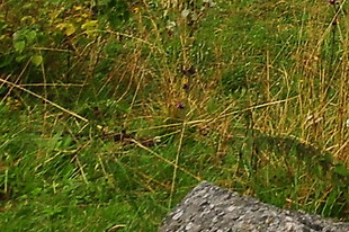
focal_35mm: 116
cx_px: 968
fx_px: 1123
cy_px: -458
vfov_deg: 9.4
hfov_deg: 11.9
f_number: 9
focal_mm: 10
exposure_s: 1/400
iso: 250
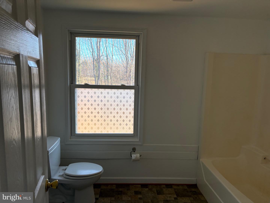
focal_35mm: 26
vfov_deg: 53.1
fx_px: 203
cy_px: 102
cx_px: 135
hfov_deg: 67.3
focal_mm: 5.96
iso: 125
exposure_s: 1/226
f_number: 1.6
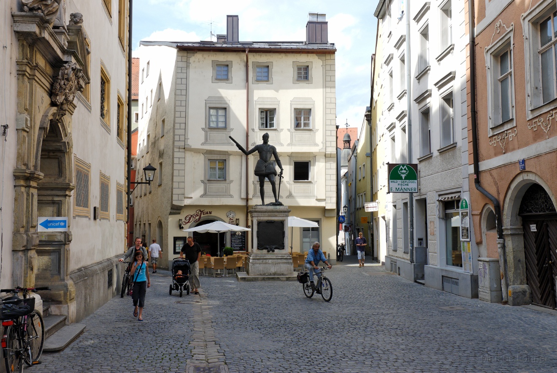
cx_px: 278
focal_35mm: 36
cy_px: 186
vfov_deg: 37.0
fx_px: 558
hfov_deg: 53.1
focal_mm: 24
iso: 100
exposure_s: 1/125
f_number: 8
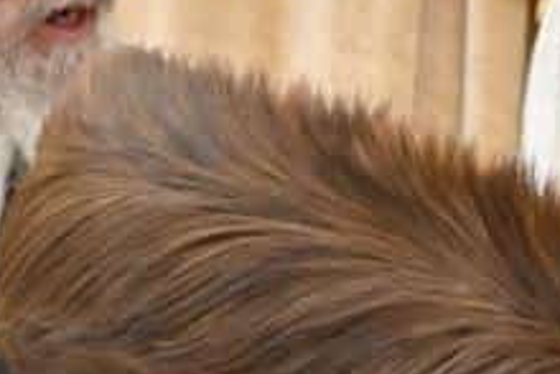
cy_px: 637
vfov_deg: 4.3
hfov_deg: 6.4
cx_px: 229
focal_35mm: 321
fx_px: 4996
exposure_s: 1/200
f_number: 4
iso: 800
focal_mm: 69
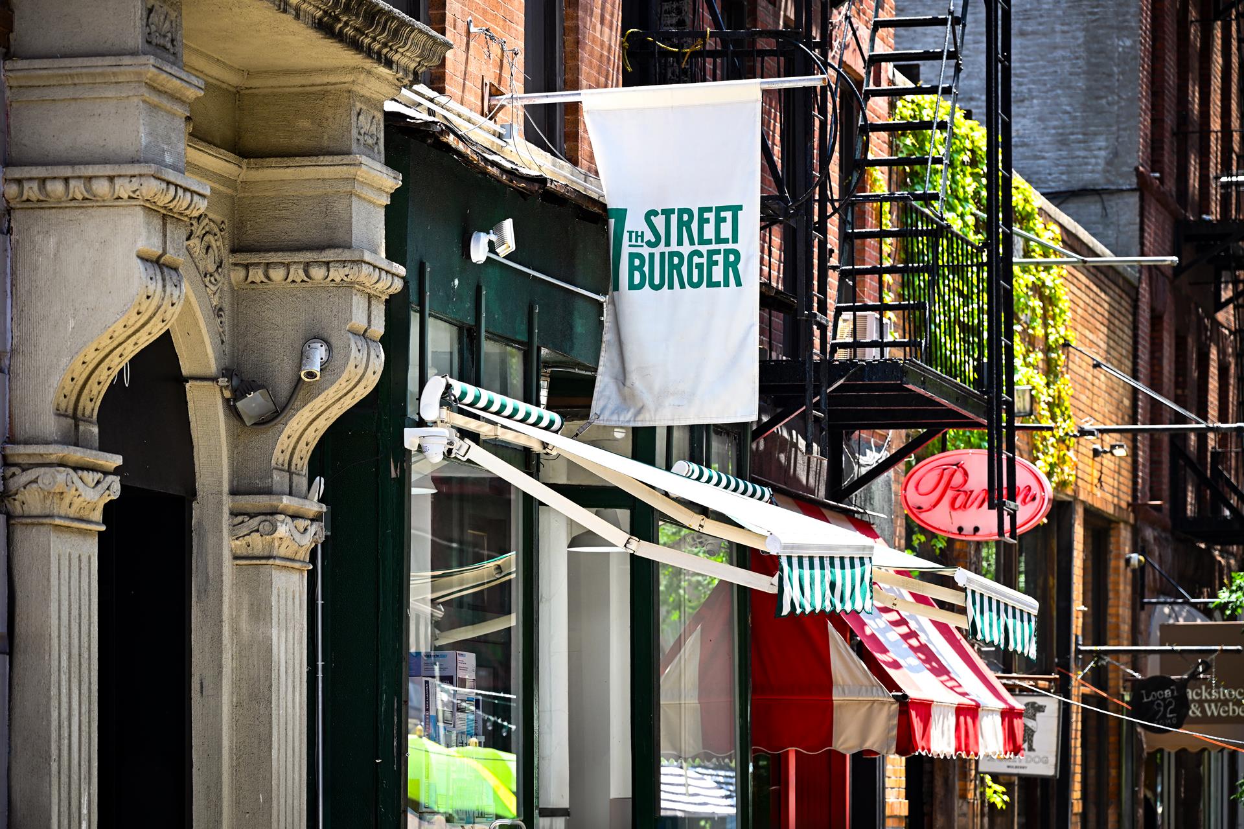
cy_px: 414
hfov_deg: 17.1
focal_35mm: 120
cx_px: 622
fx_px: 4146
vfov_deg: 11.4
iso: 320
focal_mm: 120
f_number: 5
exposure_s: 1/320
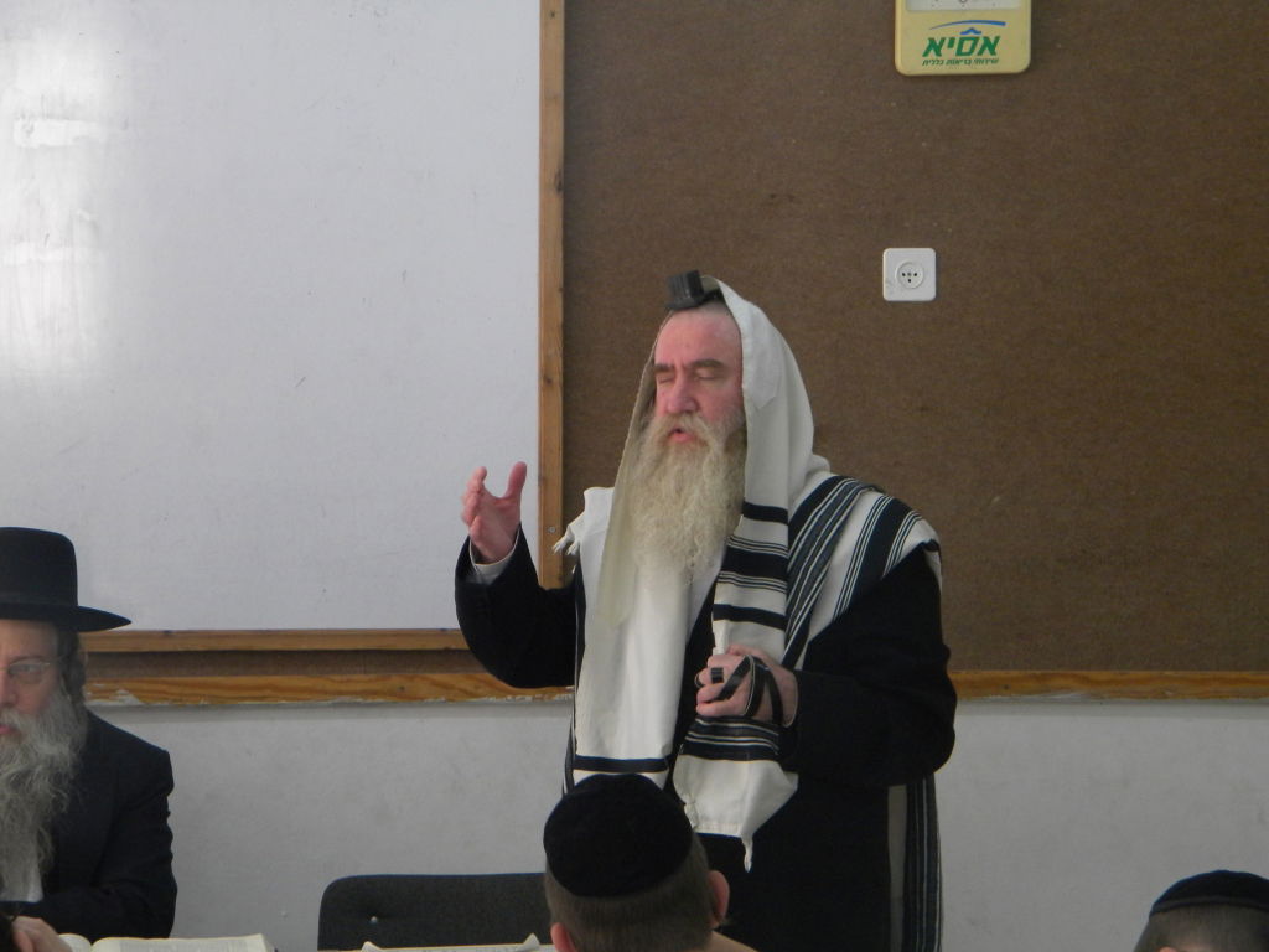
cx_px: 634
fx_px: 3849
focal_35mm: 105
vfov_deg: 14.1
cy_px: 476
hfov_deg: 18.7
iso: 203
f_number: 4.7
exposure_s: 1/60
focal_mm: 19
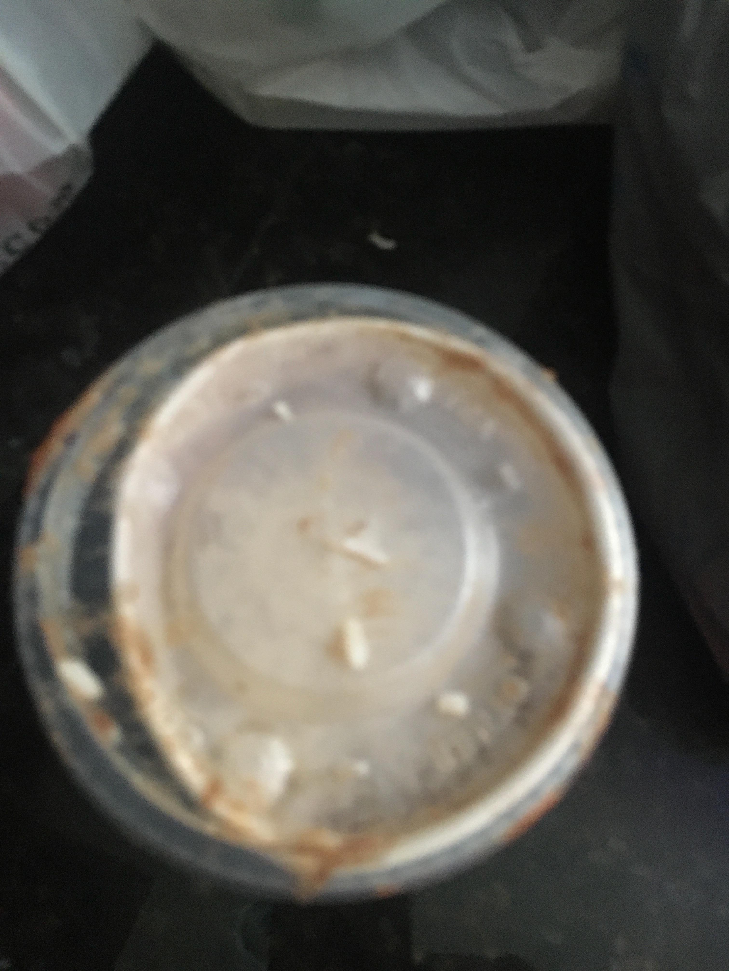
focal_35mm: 29
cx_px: 364
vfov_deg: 61.7
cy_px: 486
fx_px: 814
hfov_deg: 48.2
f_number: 2.2
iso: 400
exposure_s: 1/15
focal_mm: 4.15
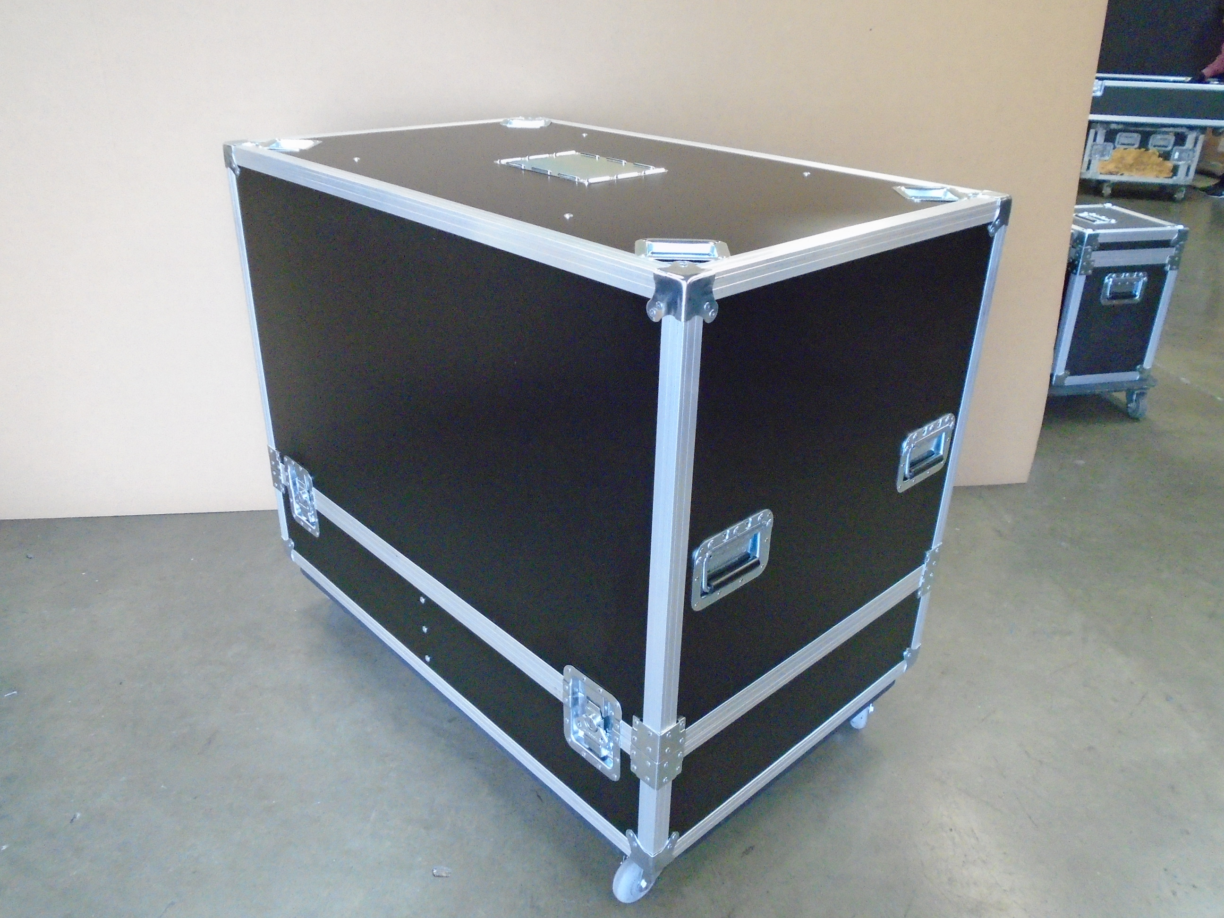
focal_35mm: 26
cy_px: 459
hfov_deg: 67.3
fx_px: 919
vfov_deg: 53.1
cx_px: 612
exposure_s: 1/40
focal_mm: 4.6
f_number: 3.2
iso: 800
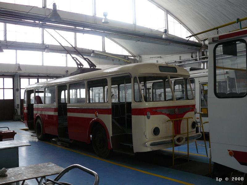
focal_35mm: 36
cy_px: 92
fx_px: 257
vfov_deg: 39.7
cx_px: 124
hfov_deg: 51.4
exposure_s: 1/30
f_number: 2.8
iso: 160
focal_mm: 6
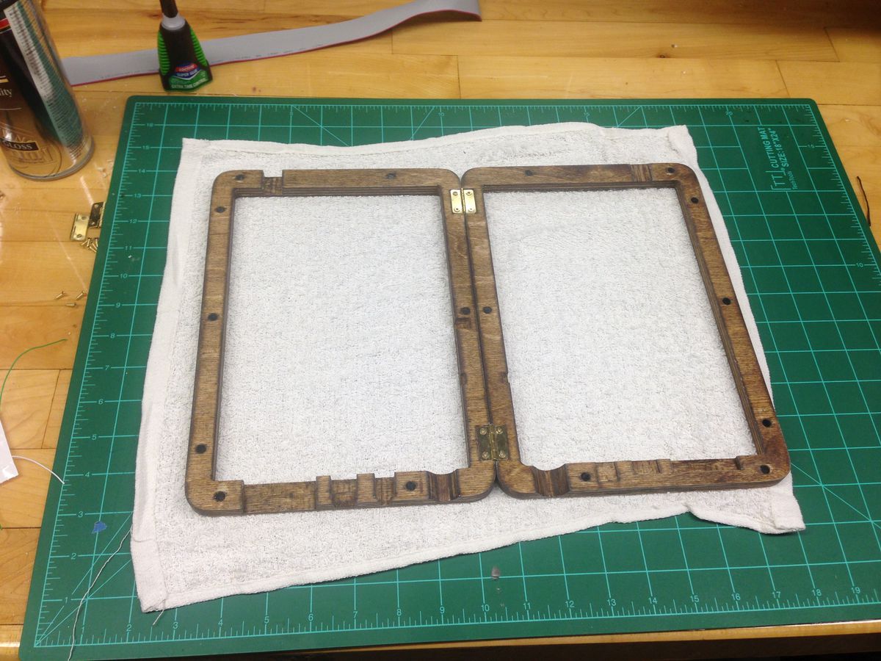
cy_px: 330
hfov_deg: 55.4
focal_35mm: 33
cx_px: 440
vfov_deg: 42.9
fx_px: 840
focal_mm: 4.13
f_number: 2.4
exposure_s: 1/60
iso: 50
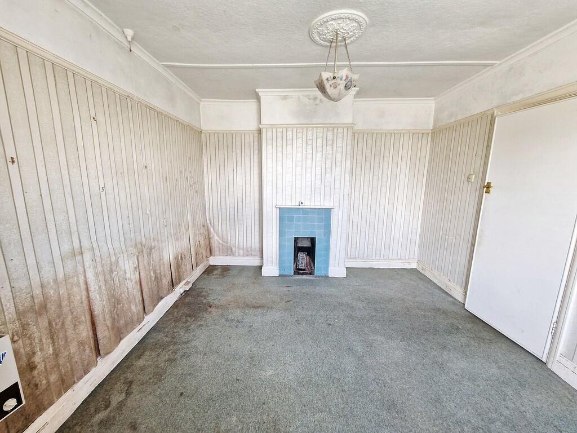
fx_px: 217
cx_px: 288
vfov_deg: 89.9
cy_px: 216
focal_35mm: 13
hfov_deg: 106.2
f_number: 2.2
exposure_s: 1/60
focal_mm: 2.2
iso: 250
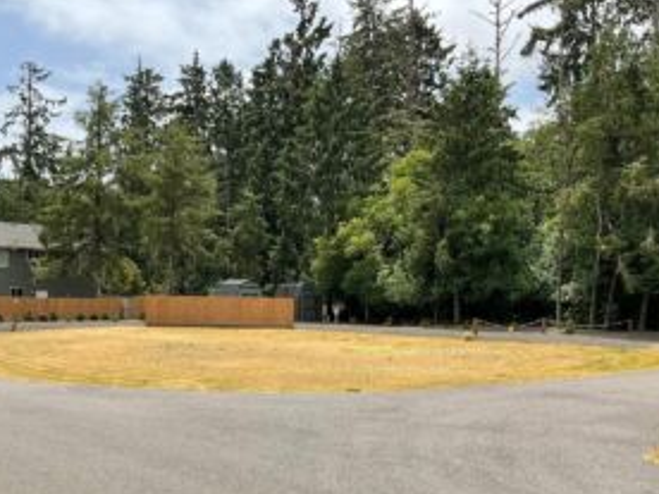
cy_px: 346
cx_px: 258
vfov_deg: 33.9
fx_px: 800
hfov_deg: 44.5
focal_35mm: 42
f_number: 1.8
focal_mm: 3
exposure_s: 1/1912
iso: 25
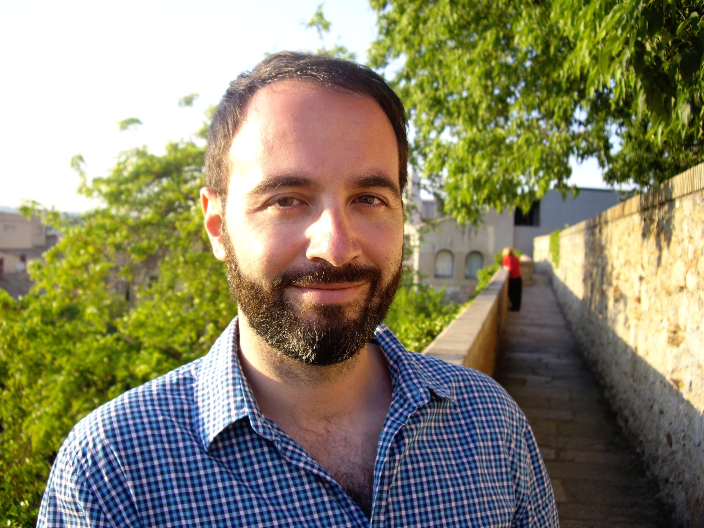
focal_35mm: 38
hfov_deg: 49.0
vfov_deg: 37.7
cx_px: 352
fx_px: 773
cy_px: 264
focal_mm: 7.9
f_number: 2.8
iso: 64
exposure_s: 1/160
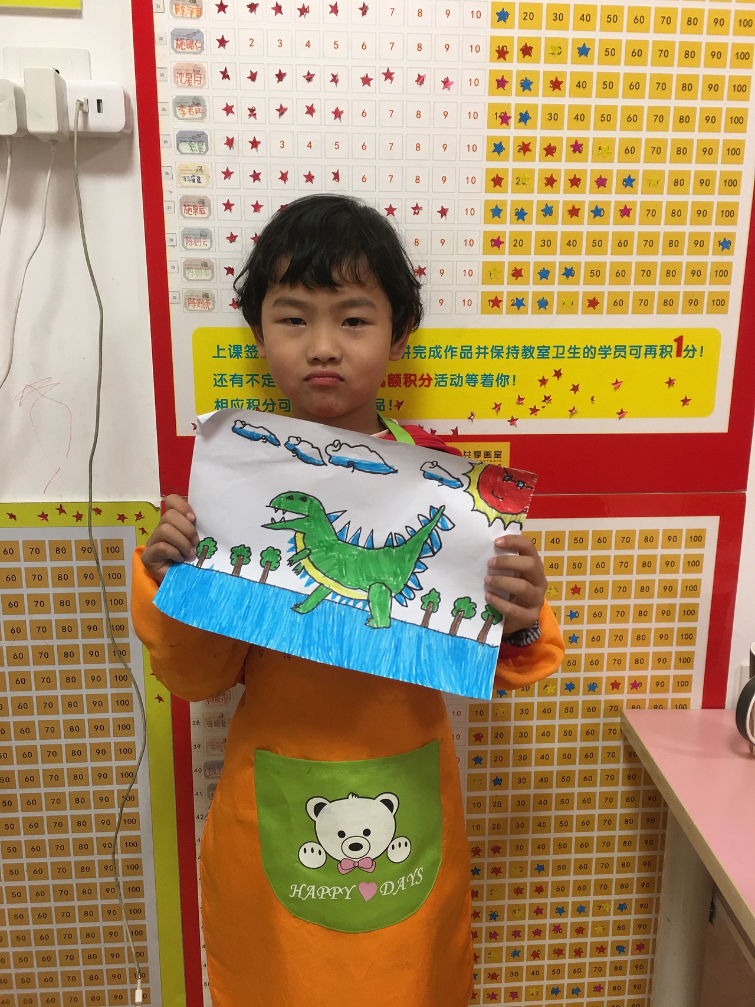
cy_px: 504
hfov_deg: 48.2
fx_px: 843
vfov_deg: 61.7
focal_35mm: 29
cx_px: 378
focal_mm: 4.15
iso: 32
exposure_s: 1/17
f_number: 2.2
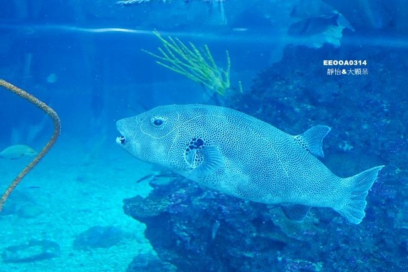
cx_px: 204
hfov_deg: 39.6
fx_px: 566
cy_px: 136
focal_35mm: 50
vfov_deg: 27.0
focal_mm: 18.51
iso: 800
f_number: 2.8
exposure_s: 1/30
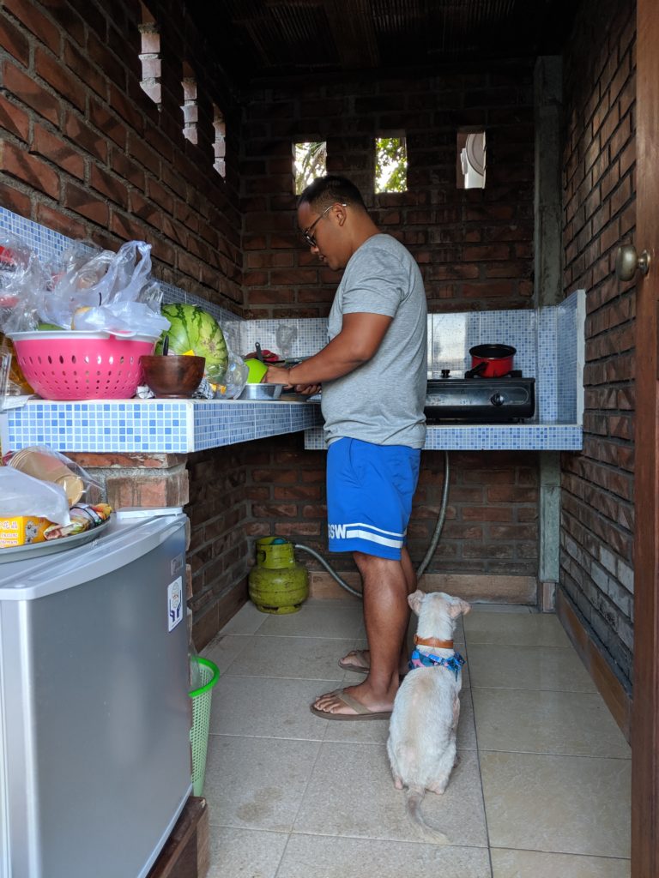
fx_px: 685
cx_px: 330
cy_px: 439
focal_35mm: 27
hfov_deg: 51.4
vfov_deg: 65.3
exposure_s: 1/120
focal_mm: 4.44
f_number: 1.8
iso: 116
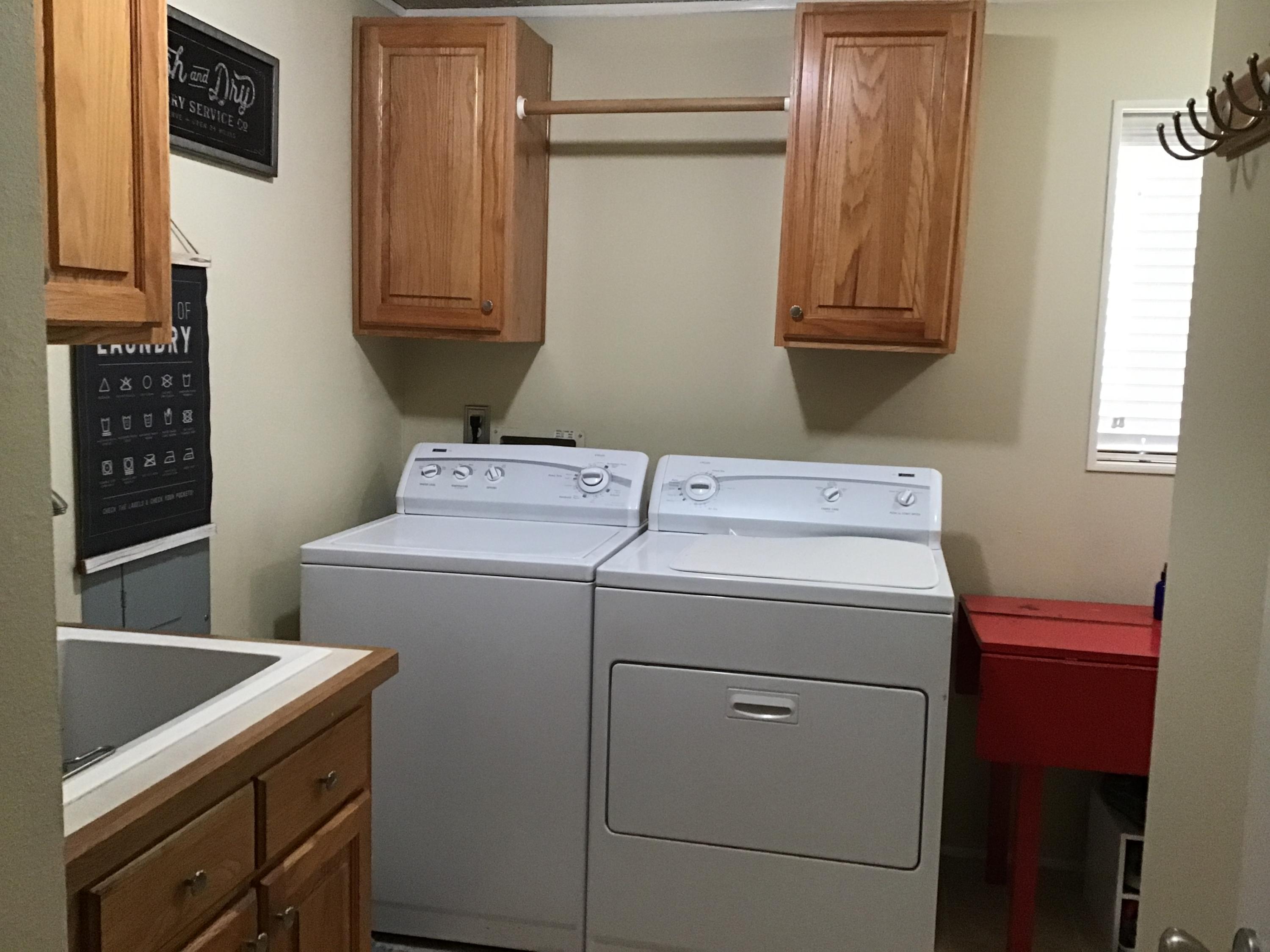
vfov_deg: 45.4
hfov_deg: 58.4
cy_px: 476
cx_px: 635
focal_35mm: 31
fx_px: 1137
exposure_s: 1/30
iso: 200
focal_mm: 3.3
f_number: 2.4
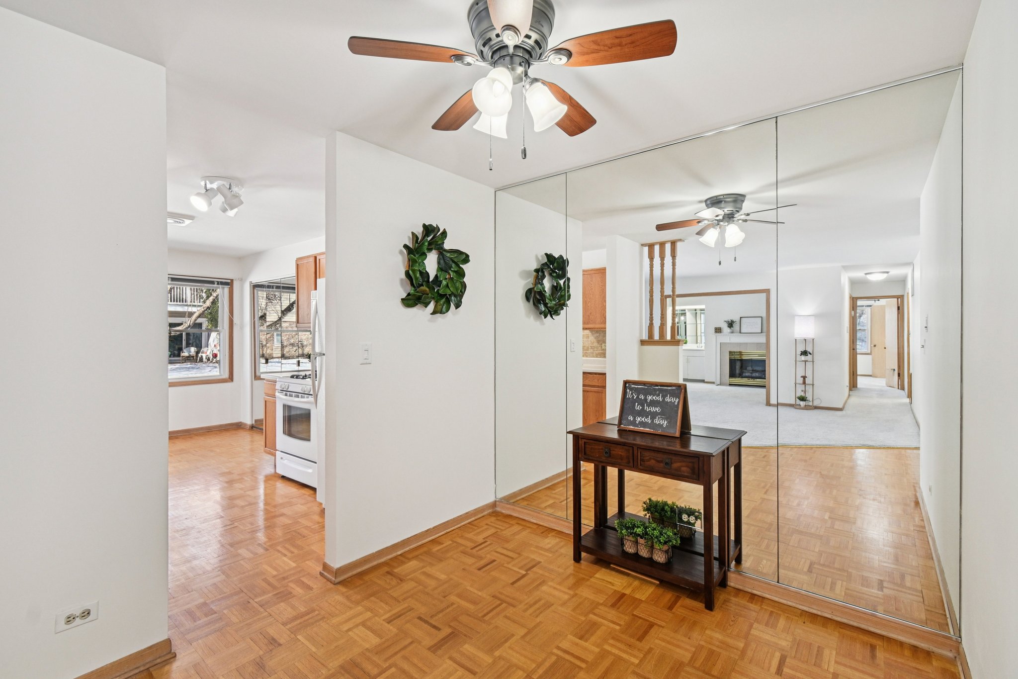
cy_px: 340
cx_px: 509
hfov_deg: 100.4
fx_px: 424
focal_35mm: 15
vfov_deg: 77.3
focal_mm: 10
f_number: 8
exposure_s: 1/15
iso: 250
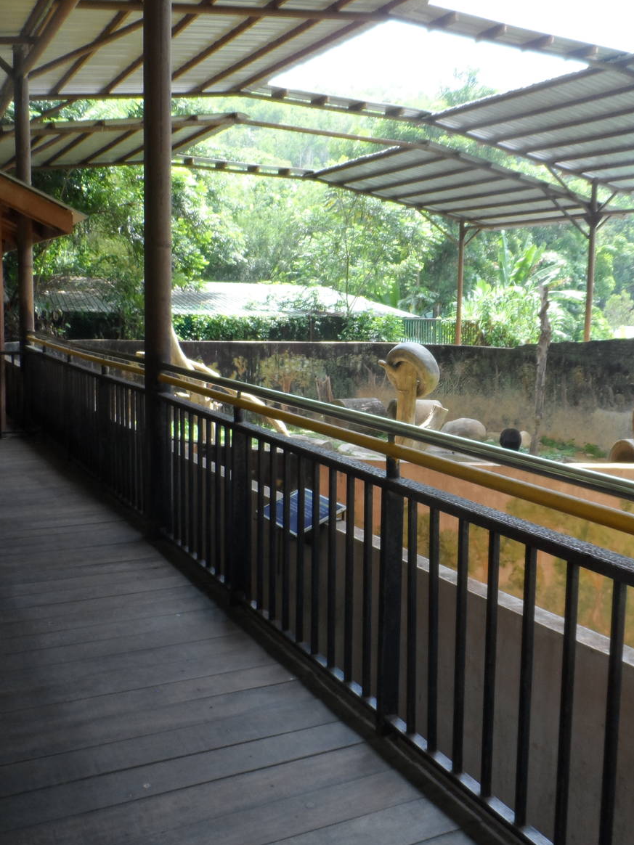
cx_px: 418
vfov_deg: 55.3
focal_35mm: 33
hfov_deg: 42.4
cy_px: 413
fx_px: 806
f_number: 3.2
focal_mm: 4
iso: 80
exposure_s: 1/90
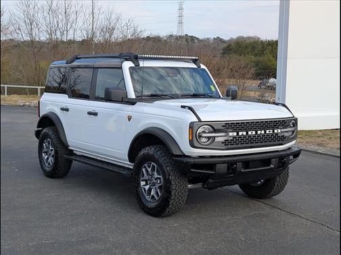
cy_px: 128
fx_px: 483
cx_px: 170
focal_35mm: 49
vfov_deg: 29.7
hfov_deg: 38.9
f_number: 1.68
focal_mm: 6.9
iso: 21
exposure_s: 1/625
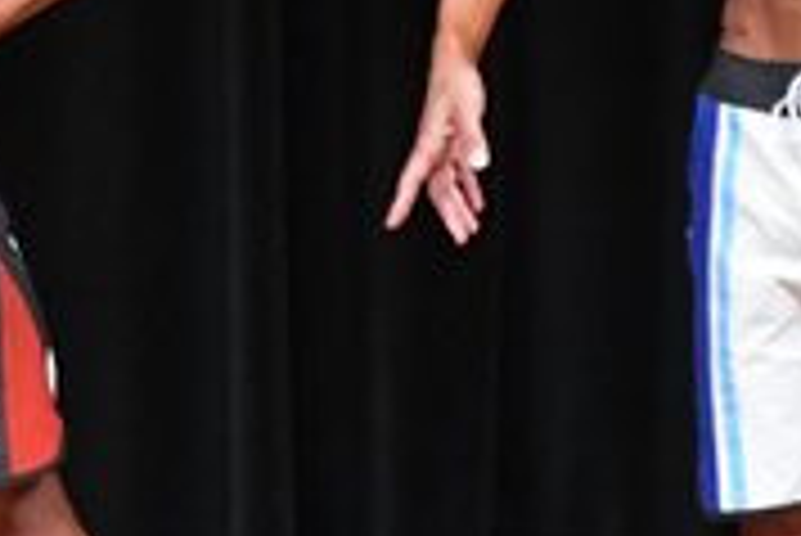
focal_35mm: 1110
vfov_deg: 1.2
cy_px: 140
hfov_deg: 1.9
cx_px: 772
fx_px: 24717
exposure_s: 1/400
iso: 5000
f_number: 5.6
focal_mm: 170
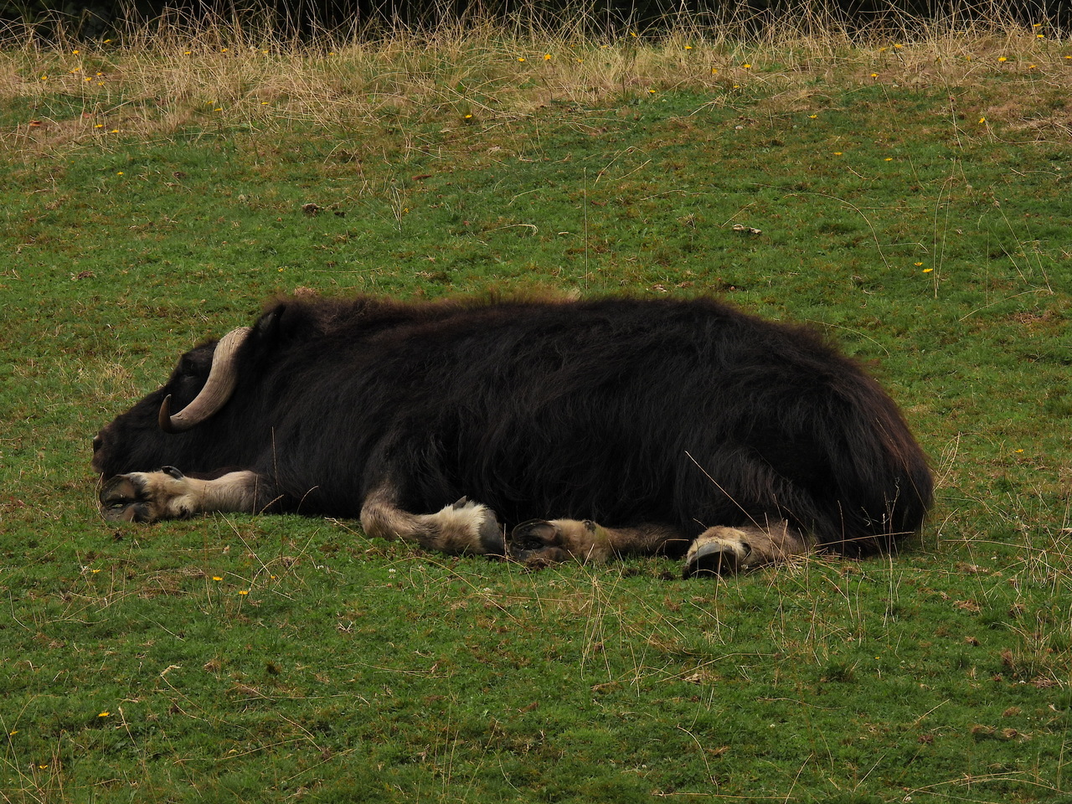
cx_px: 536
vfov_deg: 4.6
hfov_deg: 6.2
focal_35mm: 320
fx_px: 9910
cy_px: 402
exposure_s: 1/1000
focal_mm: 57.1
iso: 100
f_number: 5
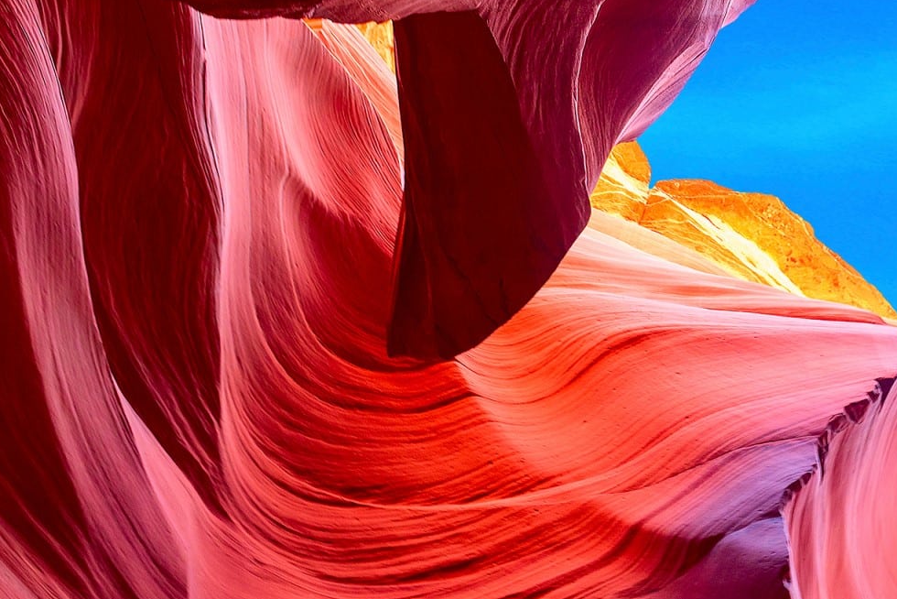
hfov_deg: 38.7
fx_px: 1221
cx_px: 725
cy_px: 447
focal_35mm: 49
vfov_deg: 27.2
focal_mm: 24
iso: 400
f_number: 4
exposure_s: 1/60
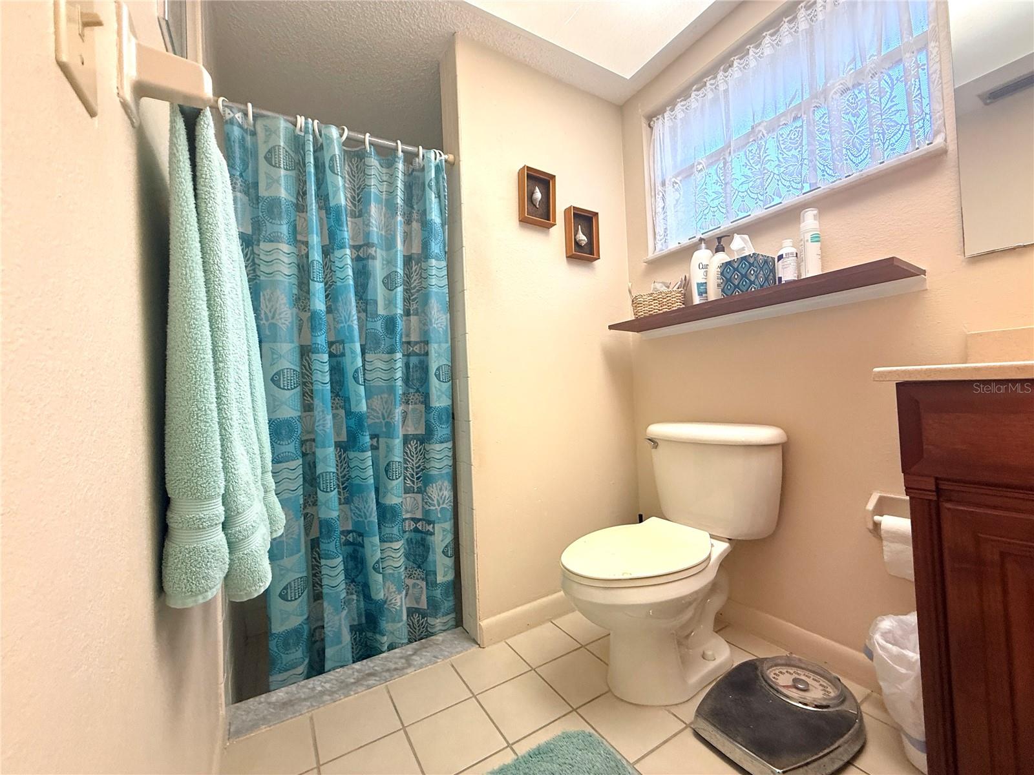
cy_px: 388
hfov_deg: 102.1
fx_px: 418
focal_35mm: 14
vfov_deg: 85.7
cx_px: 517
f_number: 2.2
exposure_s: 1/120
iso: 200
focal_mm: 2.22
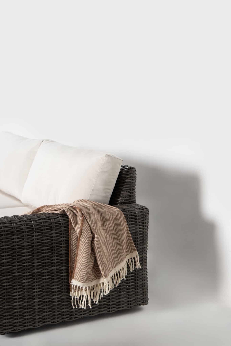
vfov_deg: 34.5
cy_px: 173
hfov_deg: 23.4
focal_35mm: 58
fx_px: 558
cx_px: 116
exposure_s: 1/160
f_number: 2.8
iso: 100
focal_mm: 39
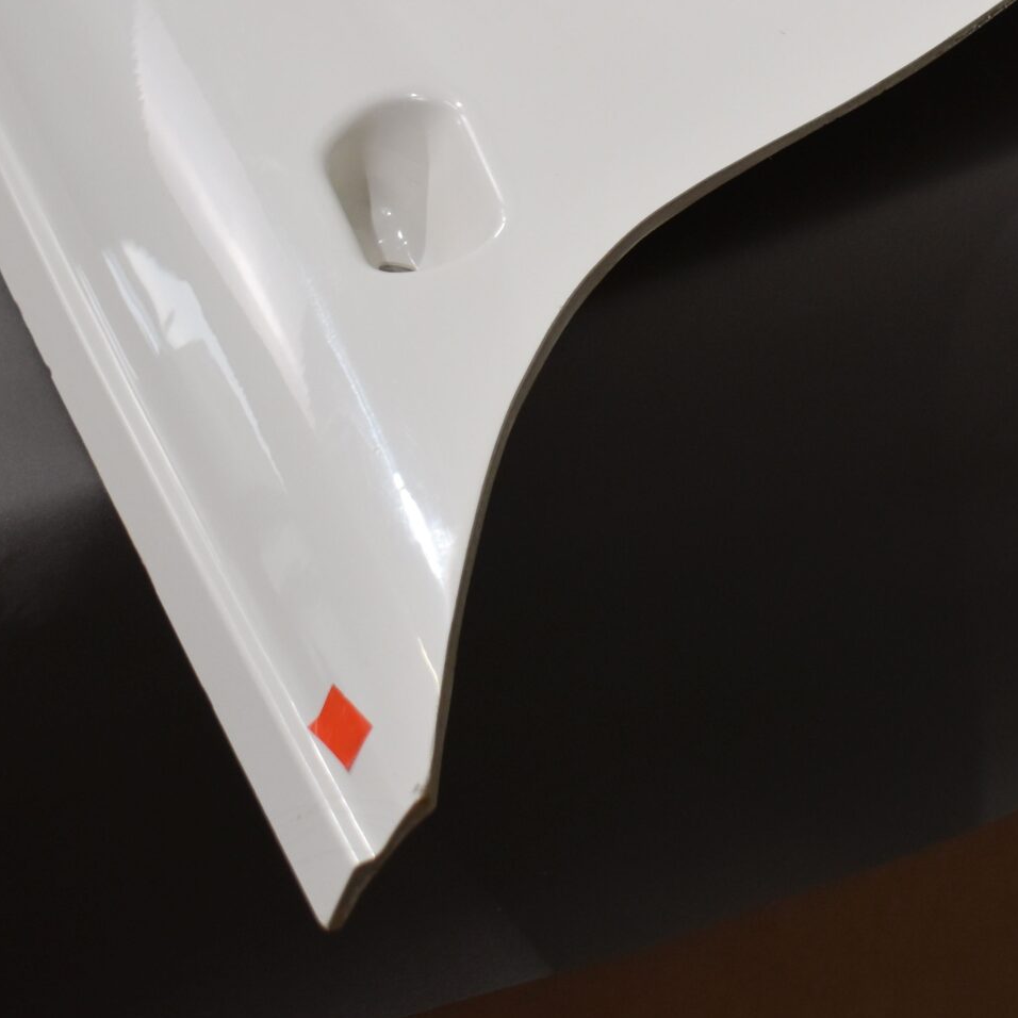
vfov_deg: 18.7
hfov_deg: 18.6
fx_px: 3066
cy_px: 185
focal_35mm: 92
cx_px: 910
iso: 640
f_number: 4
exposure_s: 1/250
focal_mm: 27
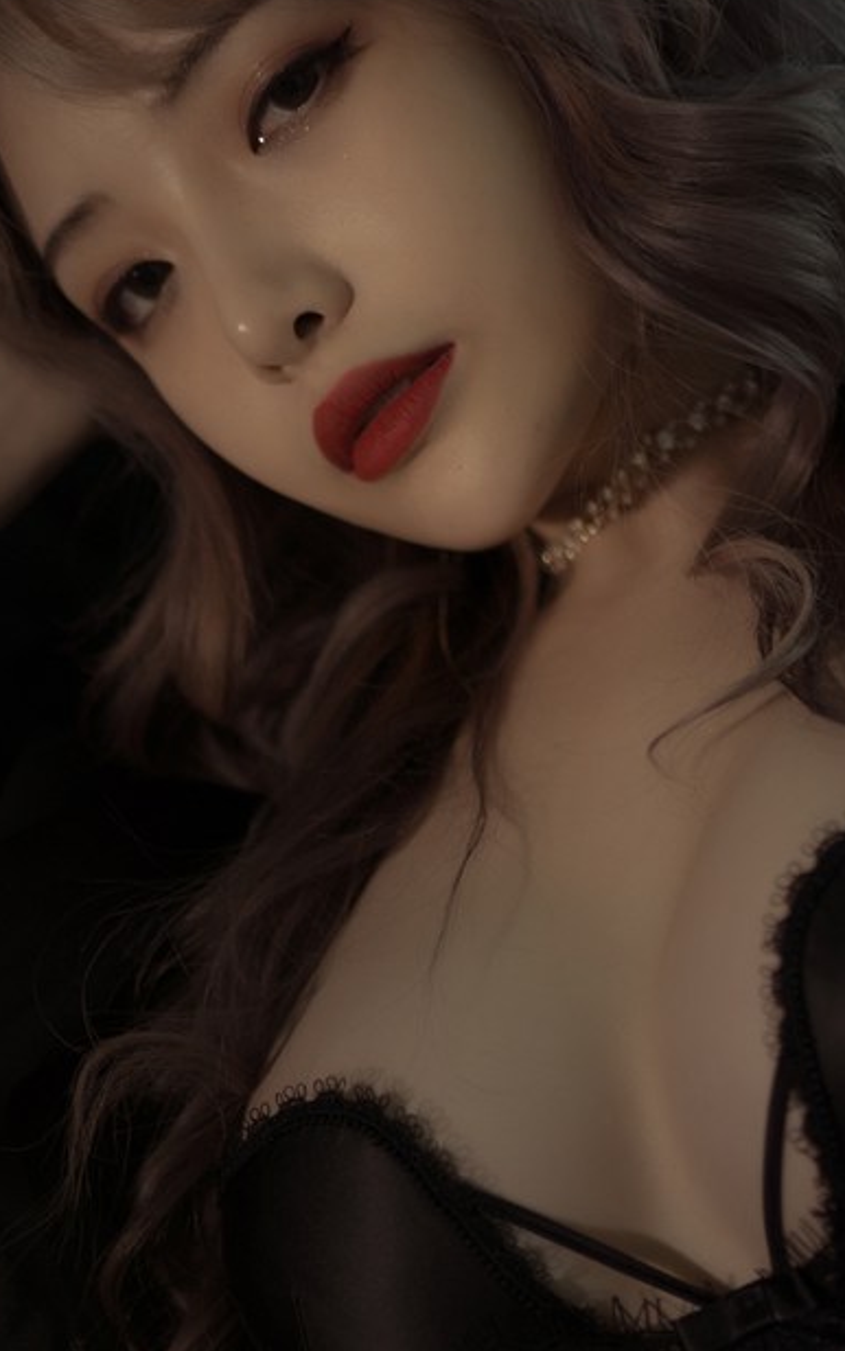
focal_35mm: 104
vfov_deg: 19.4
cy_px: 1341
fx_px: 3829
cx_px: 676
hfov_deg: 12.5
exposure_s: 1/200
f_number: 1.6
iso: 160
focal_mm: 35
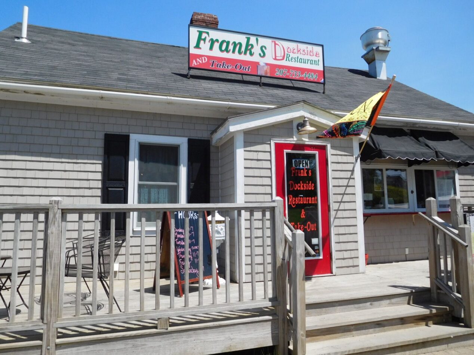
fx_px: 342
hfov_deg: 69.4
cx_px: 237
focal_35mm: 25
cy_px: 178
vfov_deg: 54.9
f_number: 6.8
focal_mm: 4.5
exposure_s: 1/400
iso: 125
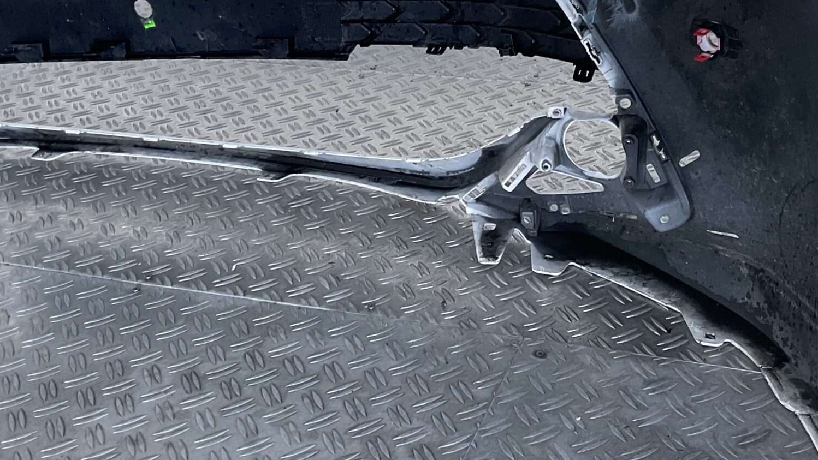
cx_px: 501
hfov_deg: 38.3
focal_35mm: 54
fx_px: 1171
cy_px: 127
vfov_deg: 22.1
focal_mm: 3
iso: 64
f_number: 1.8
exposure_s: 1/50
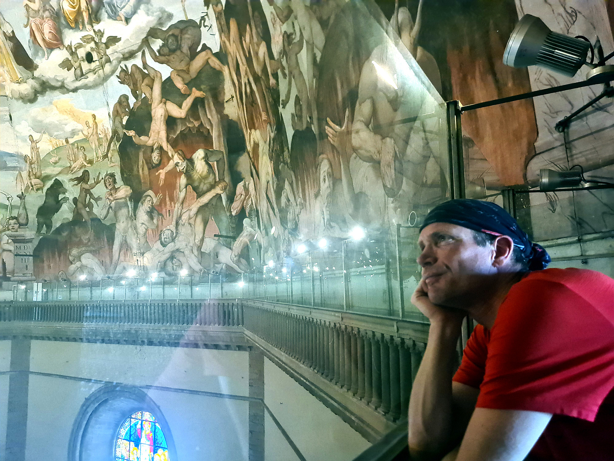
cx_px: 307
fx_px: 443
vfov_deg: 54.9
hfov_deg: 69.4
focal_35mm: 25
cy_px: 230
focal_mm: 7
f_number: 1.8
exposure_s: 1/100
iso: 2000
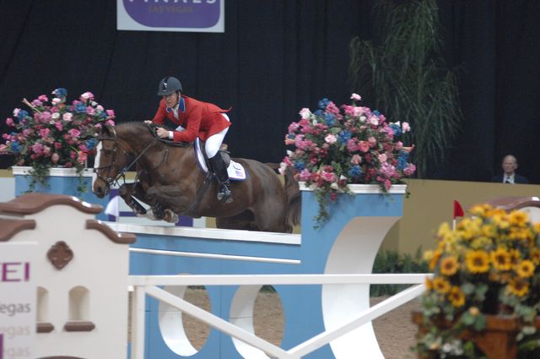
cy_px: 180
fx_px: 4494
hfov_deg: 6.9
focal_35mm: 300
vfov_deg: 4.6
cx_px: 270
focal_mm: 200
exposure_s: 1/320
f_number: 2.8
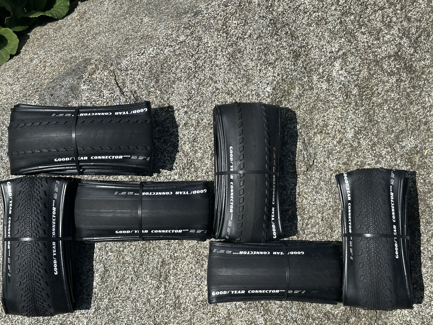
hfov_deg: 35.5
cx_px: 222
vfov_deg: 27.0
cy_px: 166
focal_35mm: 54
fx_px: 676
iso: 64
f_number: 1.78
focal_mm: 6.86
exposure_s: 1/4566
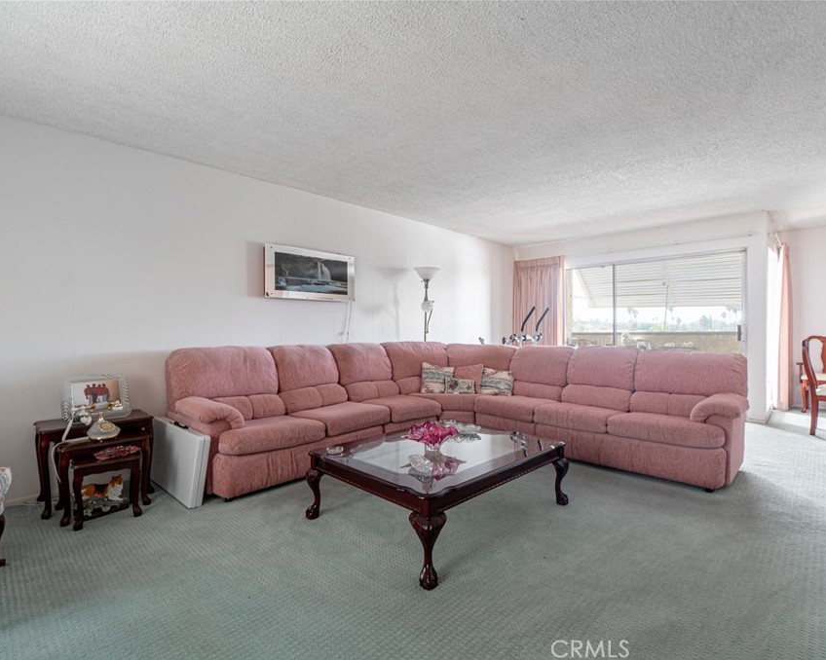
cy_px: 331
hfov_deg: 89.6
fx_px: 415
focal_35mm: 17
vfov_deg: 77.0
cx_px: 434
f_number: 7.1
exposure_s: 1/3
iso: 320
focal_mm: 10
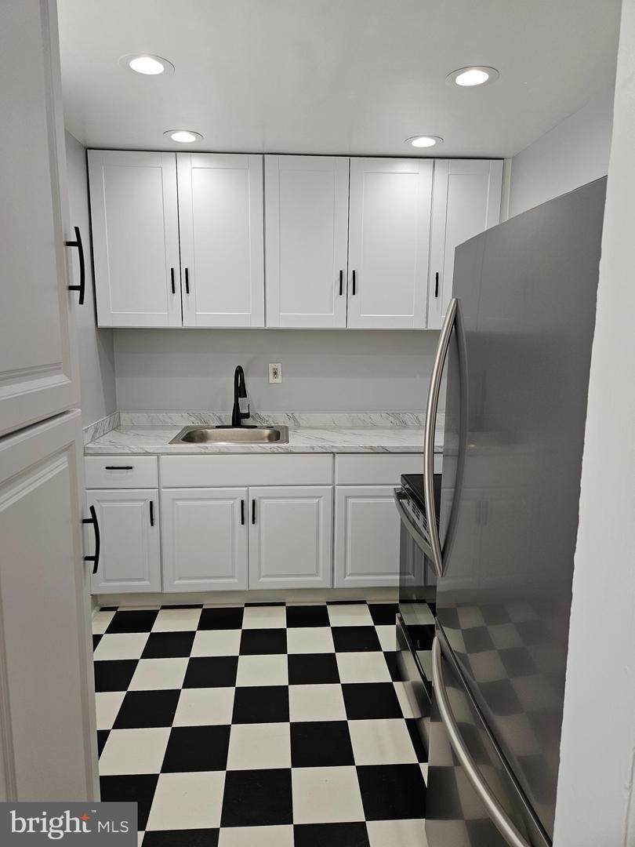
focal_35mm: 23
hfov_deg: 58.9
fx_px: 563
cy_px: 424
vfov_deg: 73.9
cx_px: 318
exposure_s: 1/120
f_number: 1.8
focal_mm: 5.4
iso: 50
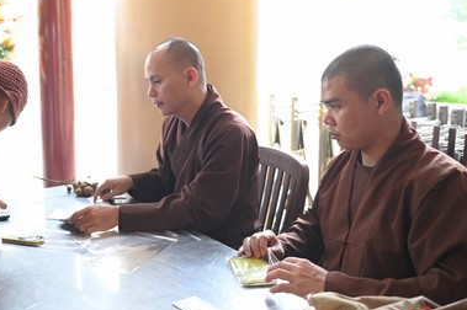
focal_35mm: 48
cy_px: 111
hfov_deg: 40.2
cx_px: 128
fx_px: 622
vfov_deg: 27.9
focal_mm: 28
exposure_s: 1/125
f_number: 2.8
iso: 1000
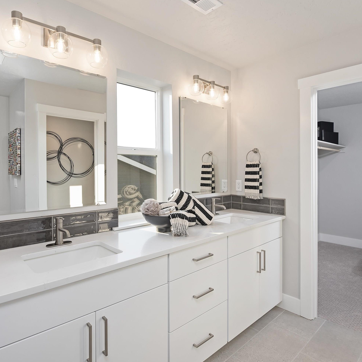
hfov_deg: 74.1
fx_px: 237
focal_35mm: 20
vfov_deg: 74.8
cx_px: 147
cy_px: 178
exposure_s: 1/25
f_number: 6.3
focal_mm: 15
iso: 320
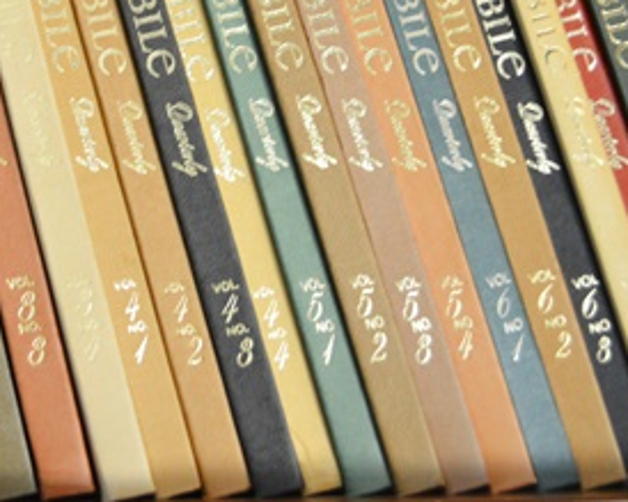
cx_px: -23
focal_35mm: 74
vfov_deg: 20.4
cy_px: 83
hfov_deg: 24.4
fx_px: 1375
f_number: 4
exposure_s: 1/50
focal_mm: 24
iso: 800
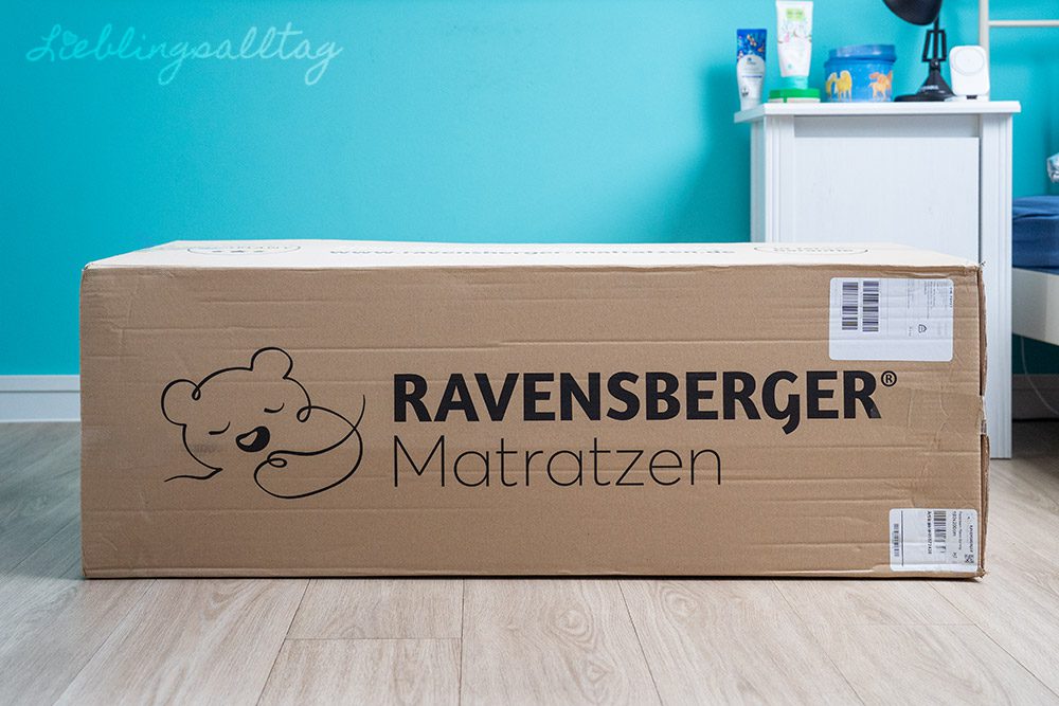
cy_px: 353
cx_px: 530
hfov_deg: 51.9
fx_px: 1088
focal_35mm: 37
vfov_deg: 36.0
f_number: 4
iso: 1250
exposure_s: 1/160
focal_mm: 37
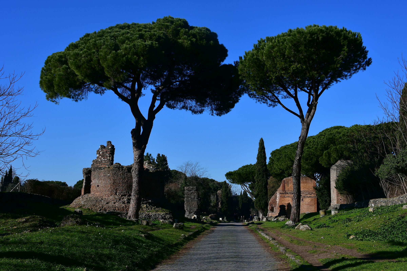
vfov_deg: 29.9
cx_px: 204
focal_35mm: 45
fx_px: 509
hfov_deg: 43.6
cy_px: 136
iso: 100
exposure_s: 1/320
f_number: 9
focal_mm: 30
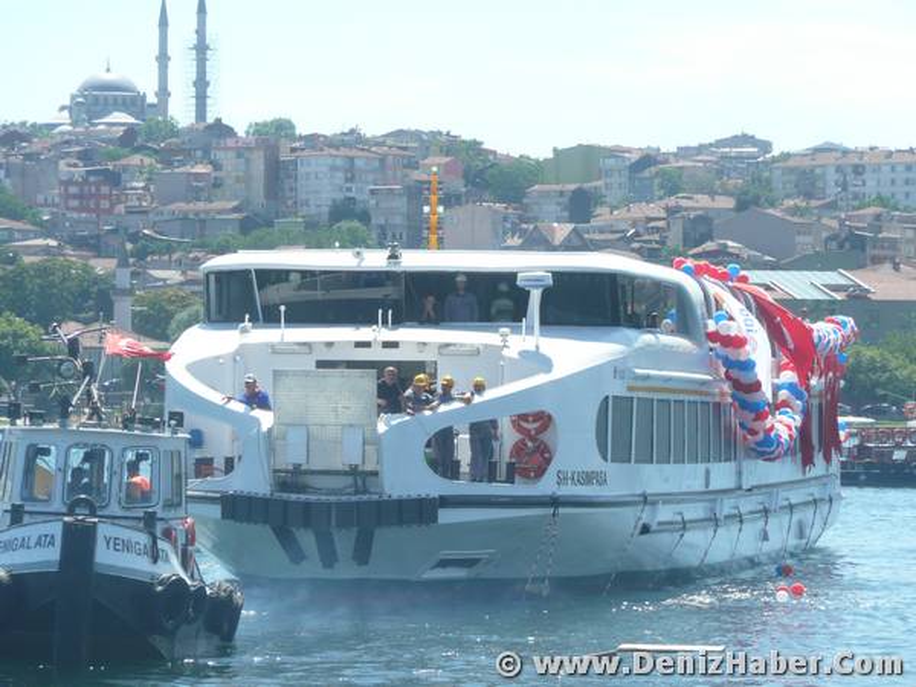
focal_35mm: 228
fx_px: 6033
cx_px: 458
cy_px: 344
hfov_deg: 8.7
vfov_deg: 6.5
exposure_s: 1/320
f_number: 4.9
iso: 100
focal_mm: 37.5
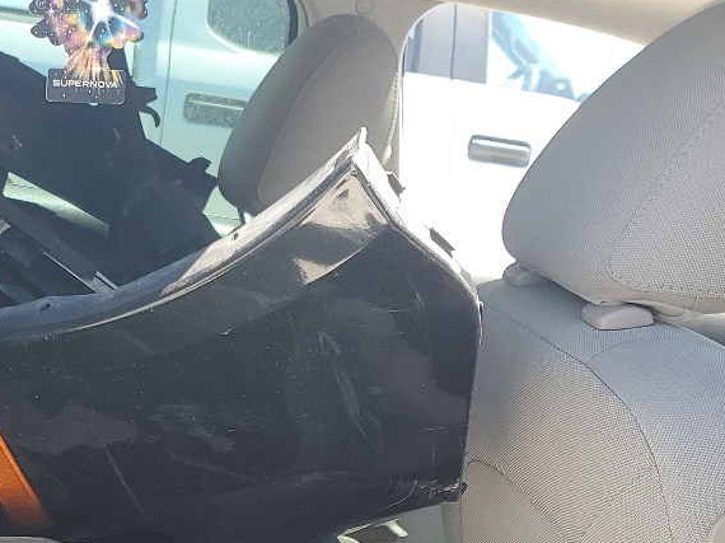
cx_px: 134
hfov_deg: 26.2
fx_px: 1528
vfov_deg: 19.8
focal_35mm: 73
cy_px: 485
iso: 50
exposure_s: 1/278
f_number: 1.5
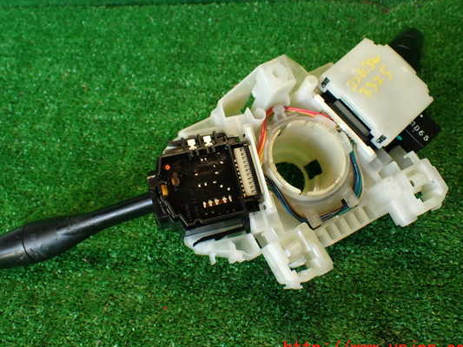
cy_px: 165
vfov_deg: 39.7
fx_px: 482
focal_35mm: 36
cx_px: 219
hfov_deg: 51.3
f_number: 2.4
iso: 200
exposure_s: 1/50
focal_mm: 5.79
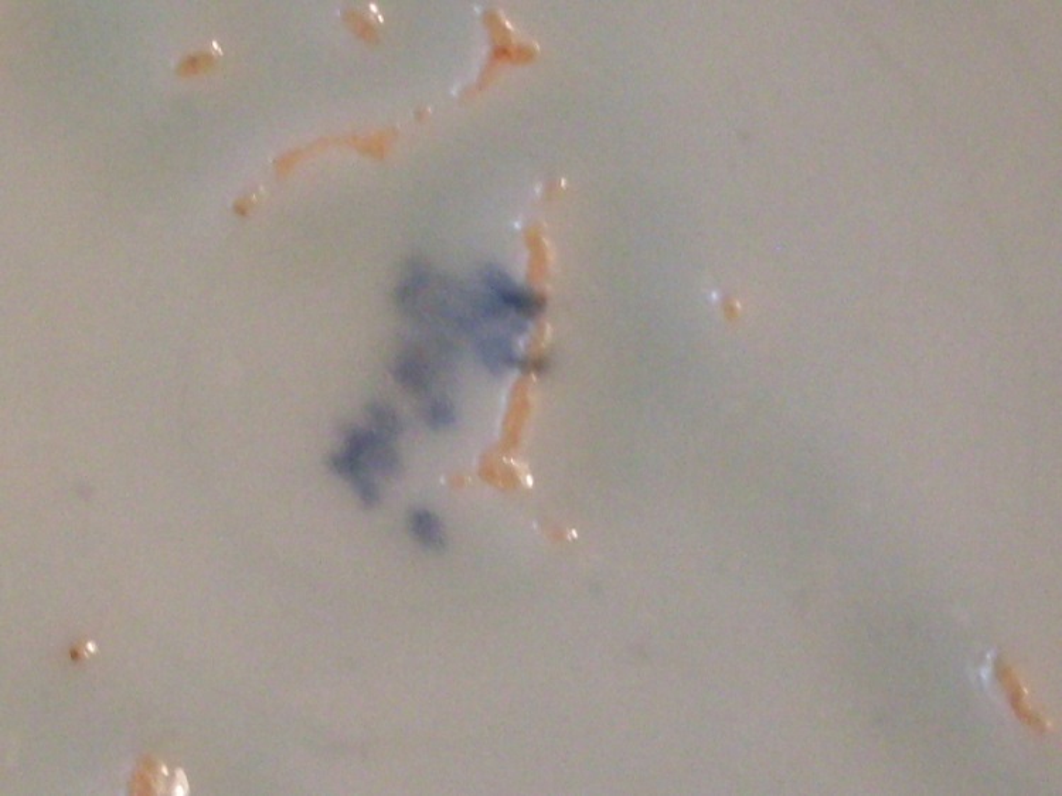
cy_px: 398
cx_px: 531
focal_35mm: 38
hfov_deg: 49.0
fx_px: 1165
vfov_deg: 37.7
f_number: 2.8
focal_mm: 6.3
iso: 160
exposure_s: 1/45
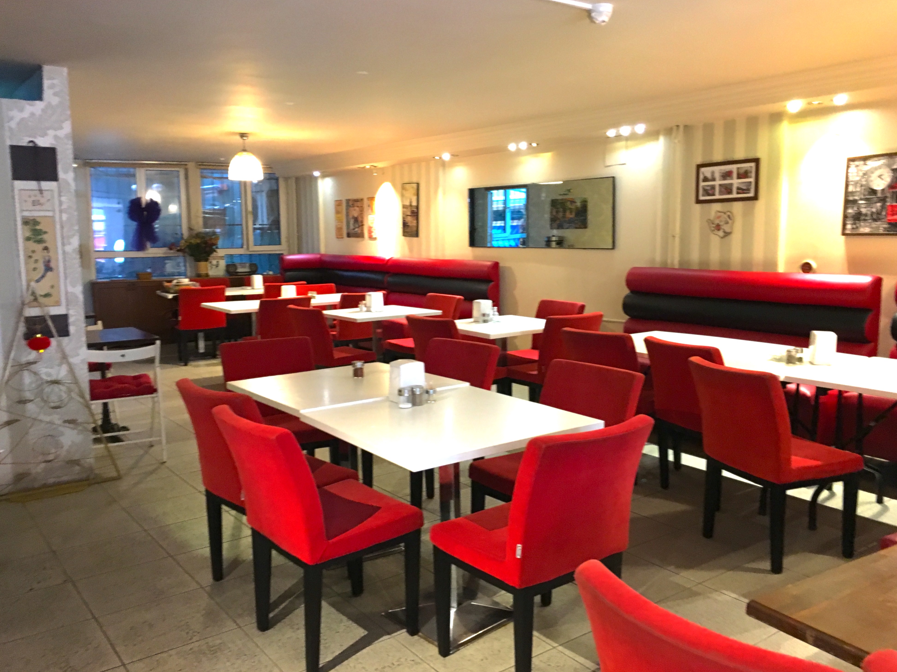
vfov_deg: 46.8
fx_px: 777
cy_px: 330
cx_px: 453
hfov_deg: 60.0
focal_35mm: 30
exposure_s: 1/25
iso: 200
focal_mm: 4.15
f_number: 2.2
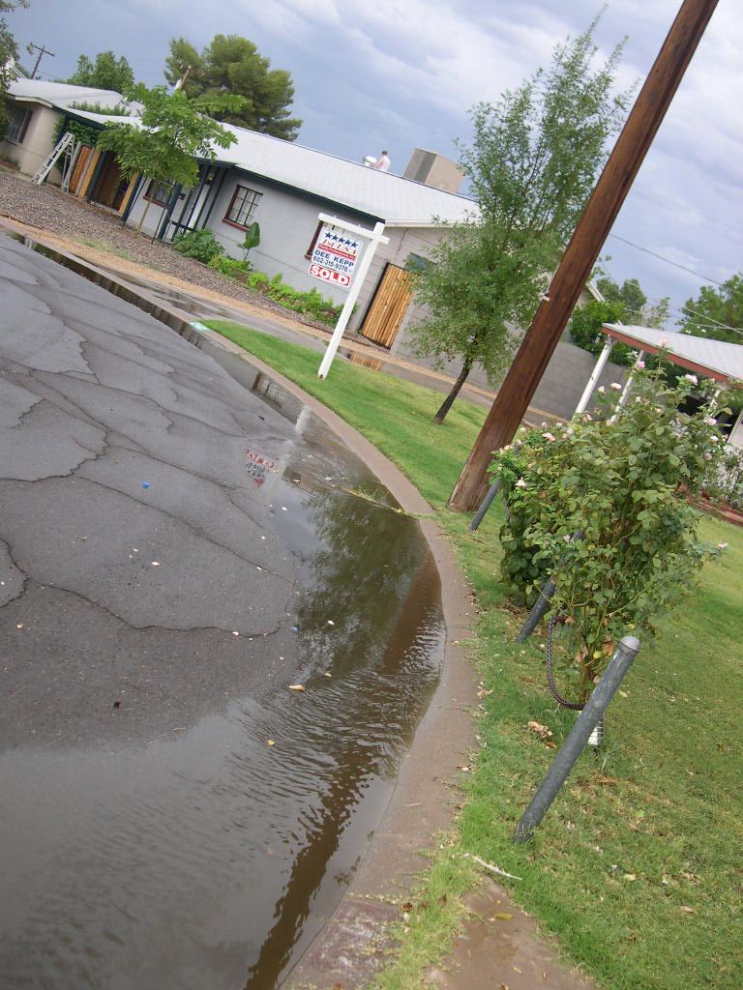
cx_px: 372
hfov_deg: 37.7
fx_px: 1088
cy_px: 495
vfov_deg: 49.0
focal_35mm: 38
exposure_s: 1/114
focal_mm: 8
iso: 100
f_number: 2.8
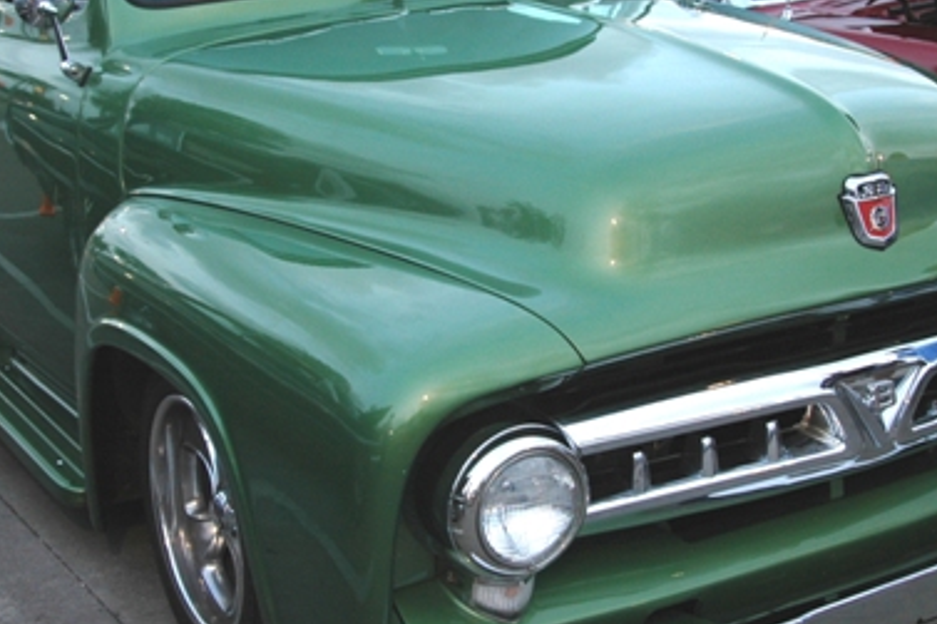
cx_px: 490
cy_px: 251
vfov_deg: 21.9
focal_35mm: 62
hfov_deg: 32.4
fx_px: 1613
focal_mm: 24
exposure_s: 1/60
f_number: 3.5
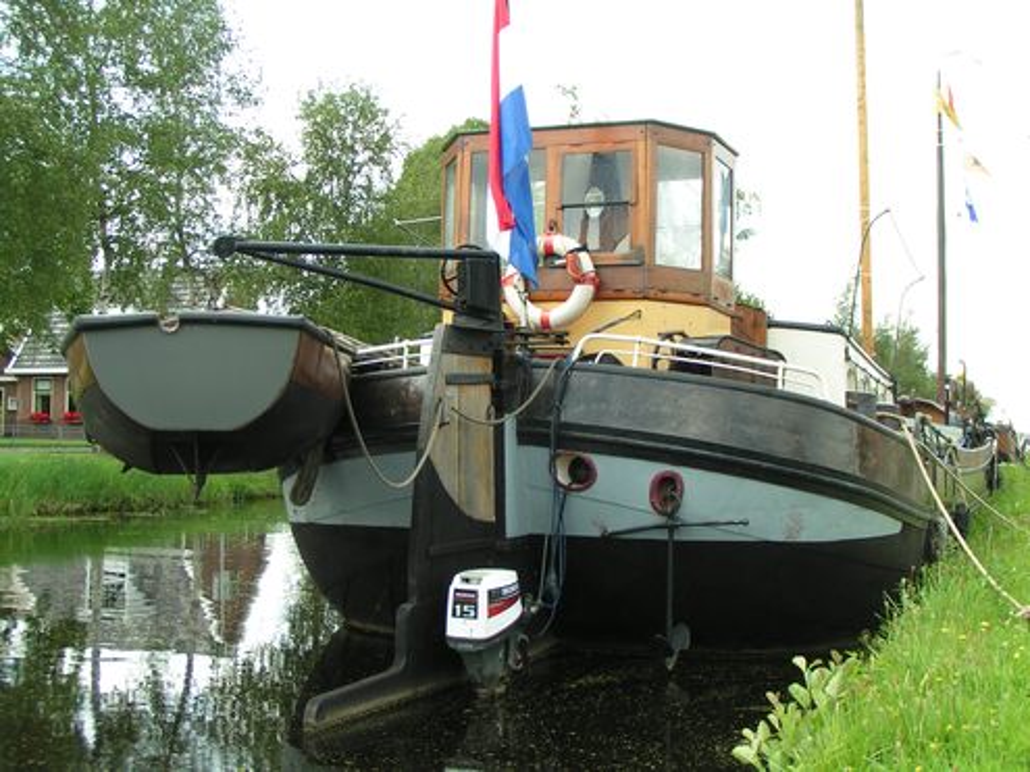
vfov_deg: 30.9
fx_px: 1398
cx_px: 515
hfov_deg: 40.4
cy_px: 386
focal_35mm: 47
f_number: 4.5
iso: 50
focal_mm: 7.3
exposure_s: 1/100
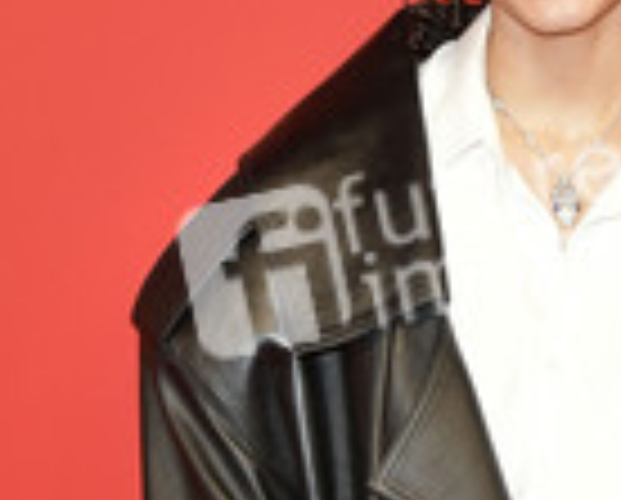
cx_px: 540
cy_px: 477
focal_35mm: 103
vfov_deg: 14.8
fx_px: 1897
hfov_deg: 18.3
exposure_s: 1/250
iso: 1600
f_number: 6.3
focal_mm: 38
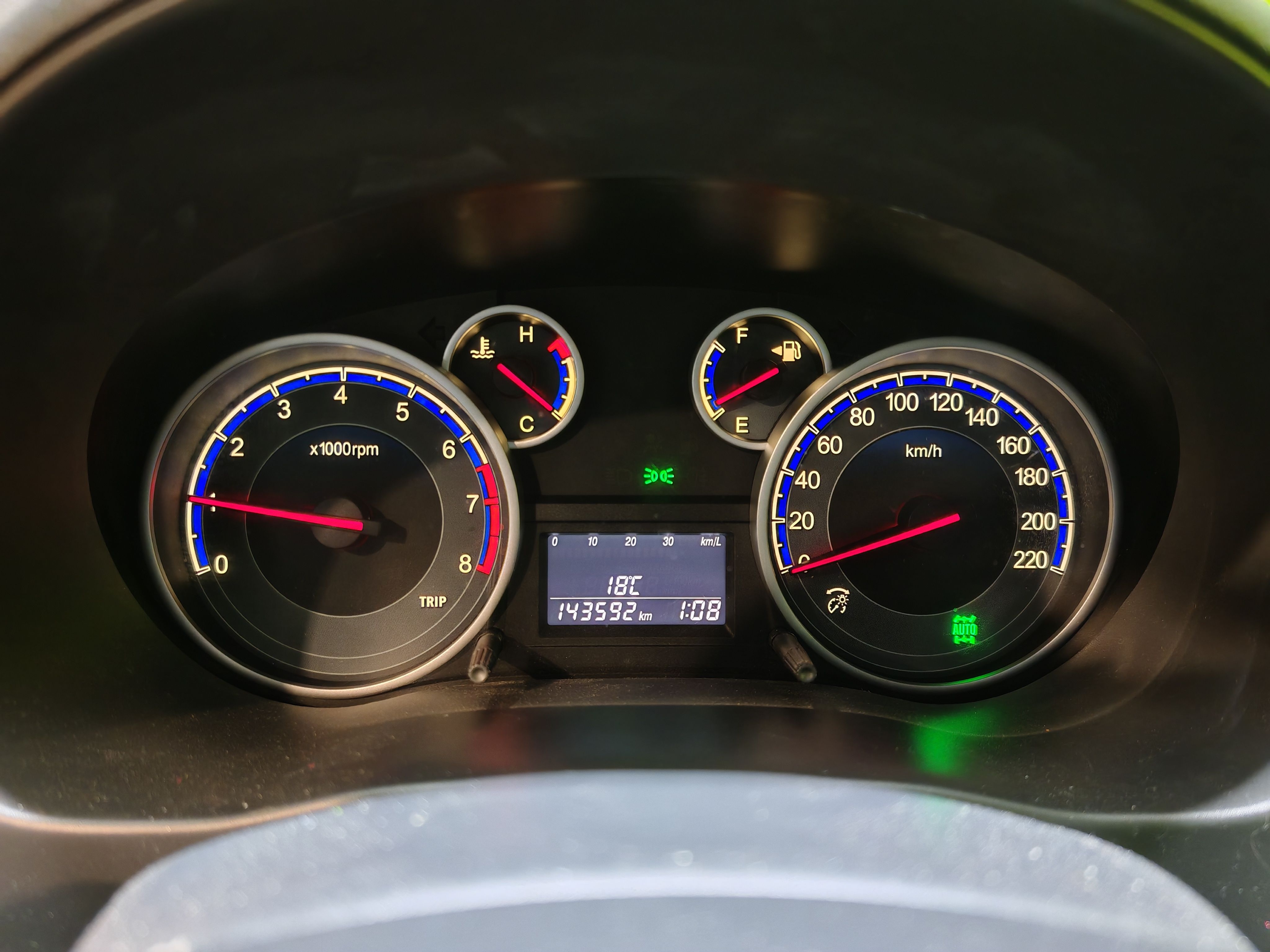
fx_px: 991
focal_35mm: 27
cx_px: 635
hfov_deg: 65.3
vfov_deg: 51.4
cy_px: 476
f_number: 1.4
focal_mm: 6.83
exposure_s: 1/33
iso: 160
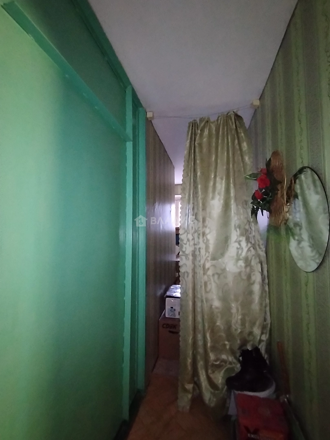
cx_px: 165
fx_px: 216
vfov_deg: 91.0
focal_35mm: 17
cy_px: 220
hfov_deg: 74.7
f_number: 2.2
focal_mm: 1.42
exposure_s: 1/16.7
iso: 1194
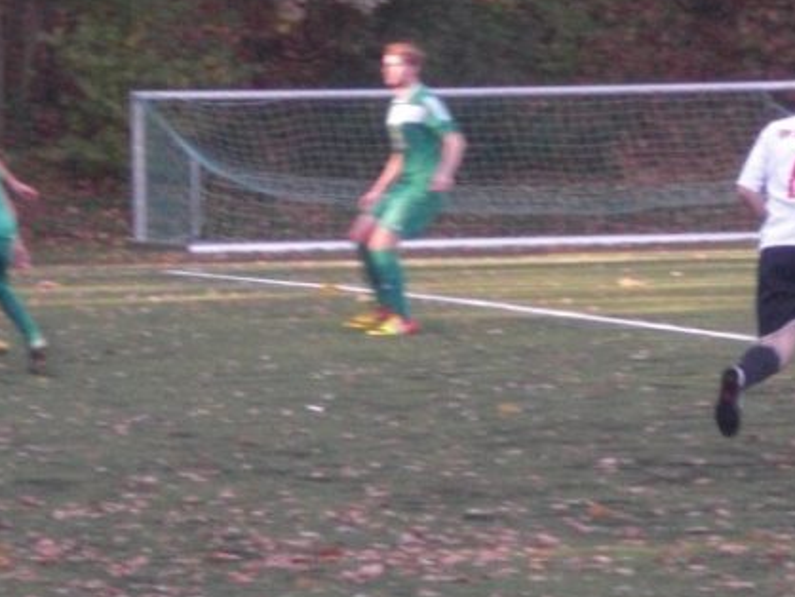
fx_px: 6411
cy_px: 192
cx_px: 289
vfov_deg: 5.3
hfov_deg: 7.1
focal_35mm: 279
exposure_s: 1/125
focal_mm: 18.9
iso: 400
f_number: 5.9
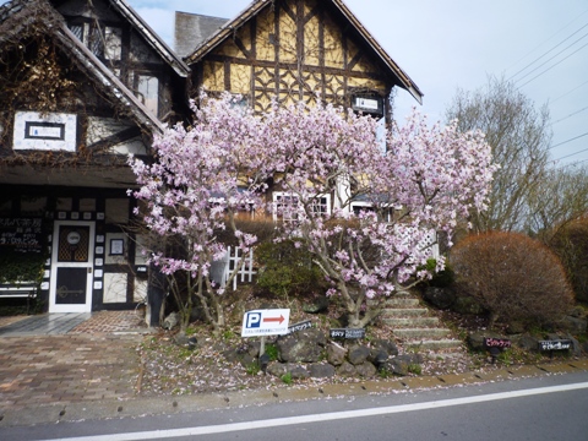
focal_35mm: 25
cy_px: 220
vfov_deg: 54.9
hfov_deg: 69.4
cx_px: 294
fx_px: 425
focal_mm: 4.4
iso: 80
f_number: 3.2
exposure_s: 1/640
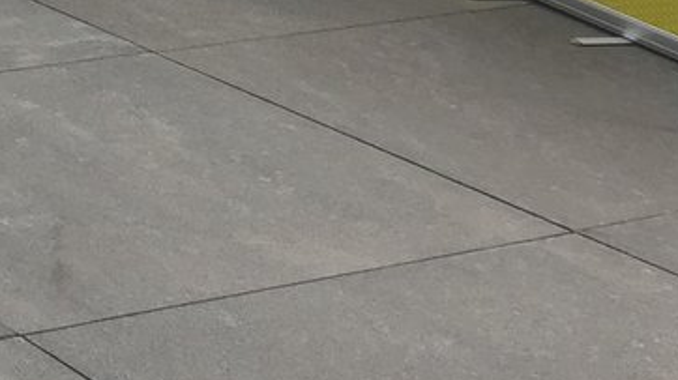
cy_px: -490
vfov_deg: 8.5
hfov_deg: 15.1
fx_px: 2353
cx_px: -365
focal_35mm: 131
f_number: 2.2
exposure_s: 1/247
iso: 32
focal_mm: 4.15
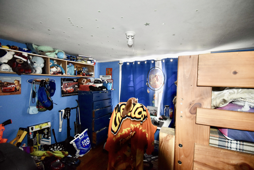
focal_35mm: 15
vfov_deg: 77.4
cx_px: 127
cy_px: 85
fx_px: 106
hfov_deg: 100.3
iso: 1800
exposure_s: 1/60
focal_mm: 10
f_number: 4.5
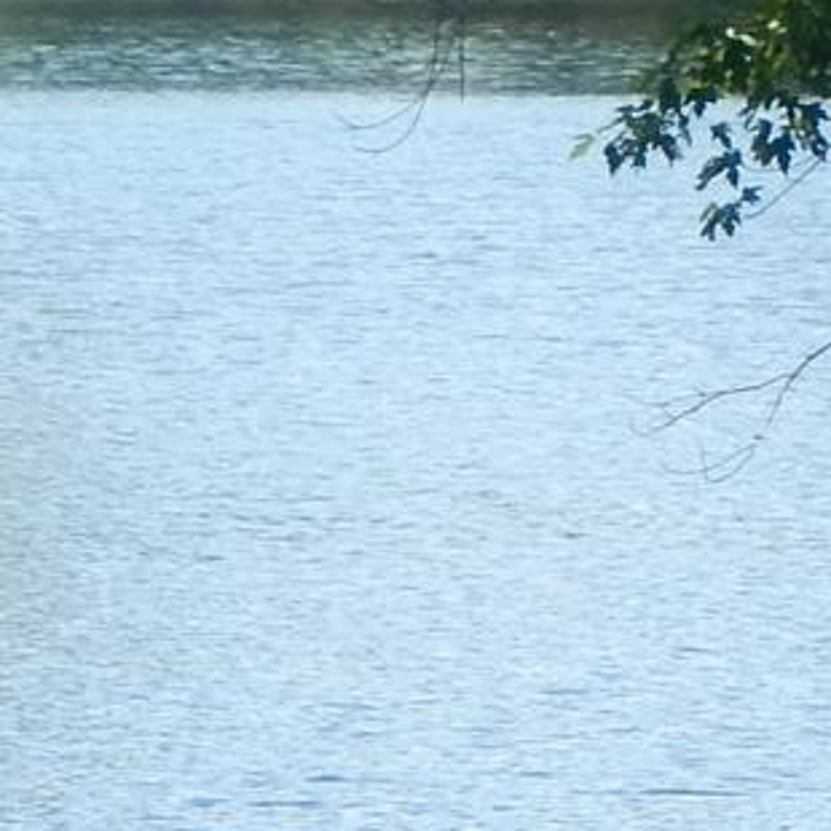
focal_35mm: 764
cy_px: 276
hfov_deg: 2.3
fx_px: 20750
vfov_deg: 2.3
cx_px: 536
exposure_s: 1/400
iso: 125
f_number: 4.8
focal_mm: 23.4
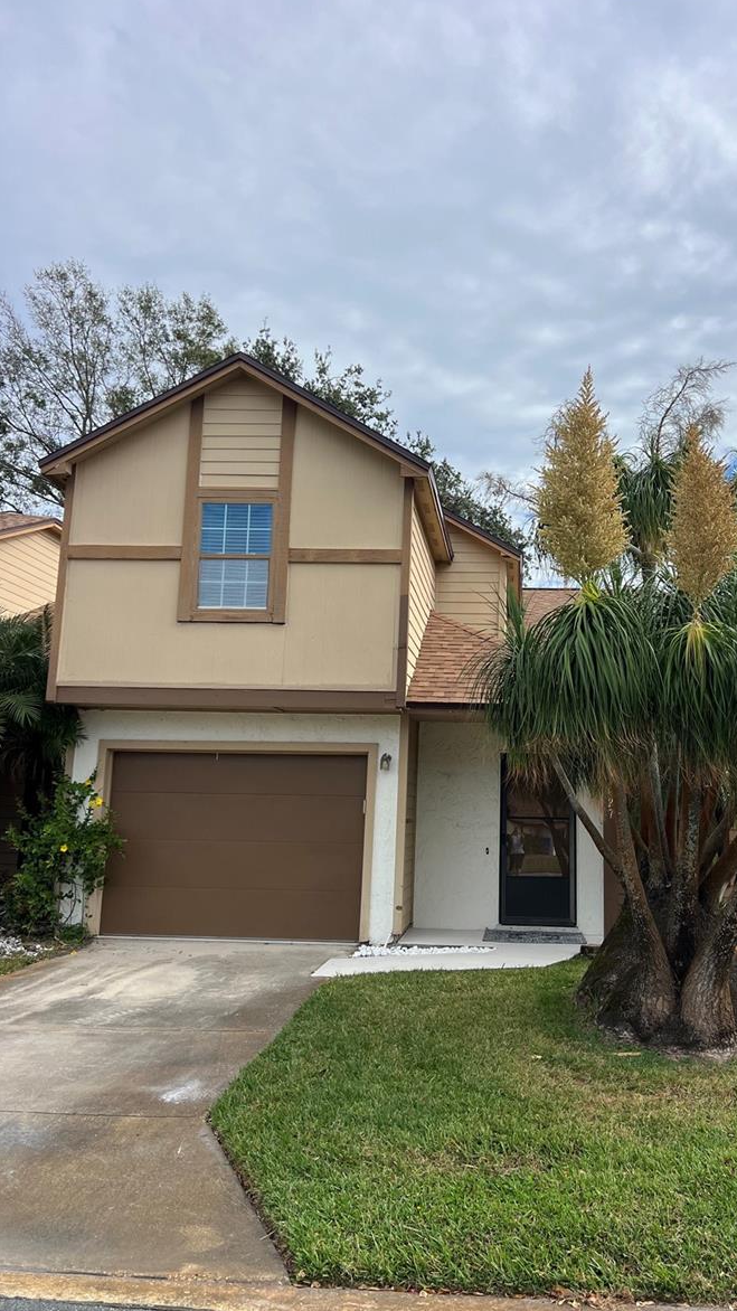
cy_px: 659
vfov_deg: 66.1
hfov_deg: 39.9
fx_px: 1008
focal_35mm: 29
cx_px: 464
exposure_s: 1/5587
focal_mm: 5.7
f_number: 1.5
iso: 50
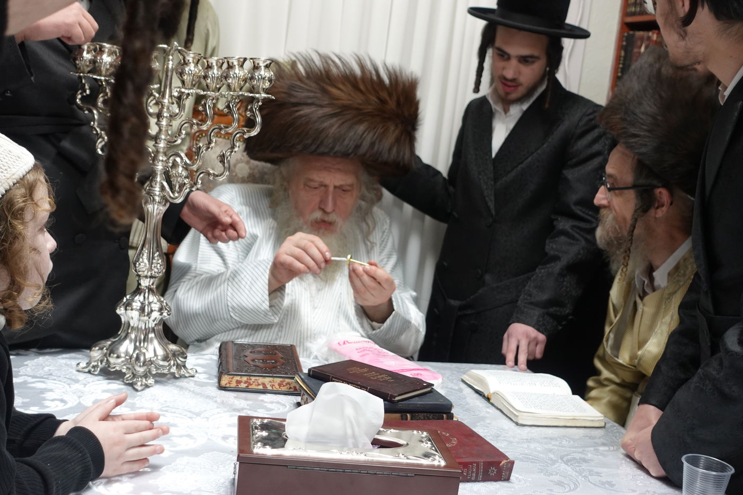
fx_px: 970
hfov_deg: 41.9
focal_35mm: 47
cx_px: 372
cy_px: 248
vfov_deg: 28.6
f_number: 2.8
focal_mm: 17.79
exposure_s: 1/30
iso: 800
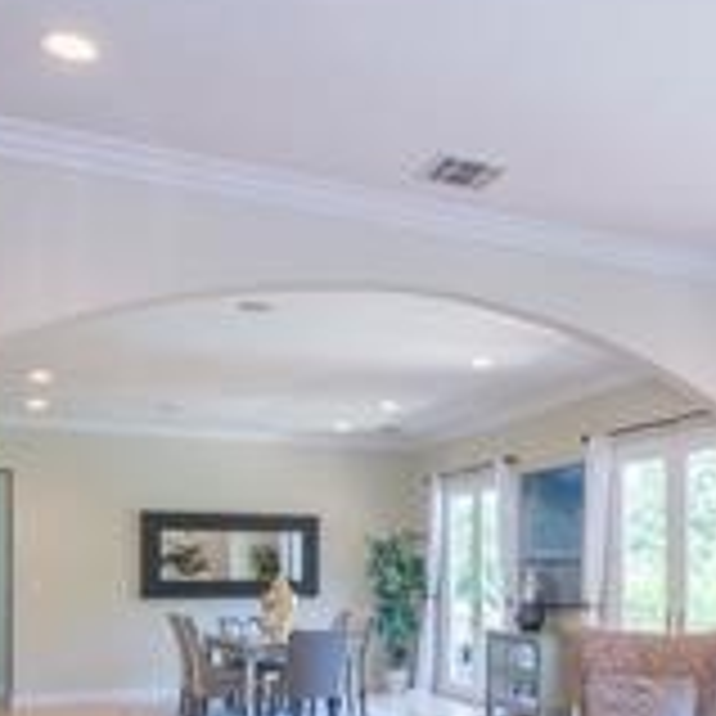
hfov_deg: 39.1
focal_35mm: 41
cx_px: 585
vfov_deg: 38.8
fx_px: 959
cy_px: 608
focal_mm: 17
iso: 200
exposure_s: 1/4
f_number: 22
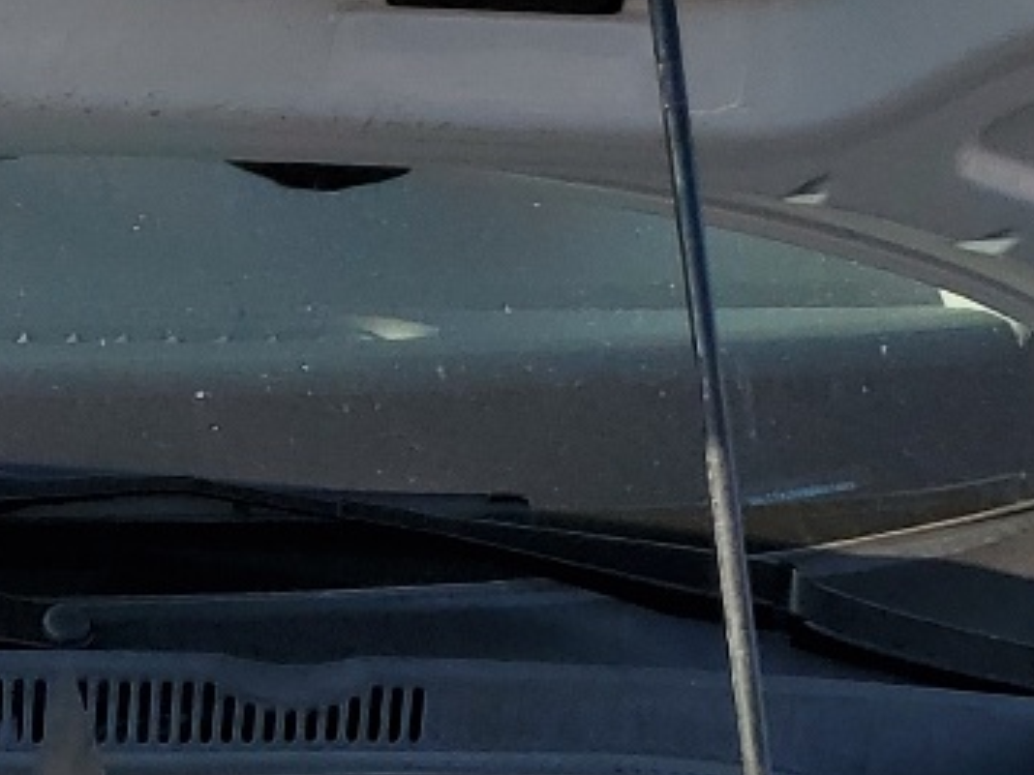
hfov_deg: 16.2
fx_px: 3495
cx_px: -180
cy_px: 1718
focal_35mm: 117
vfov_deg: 11.1
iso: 50
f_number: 1.5
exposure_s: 1/1667
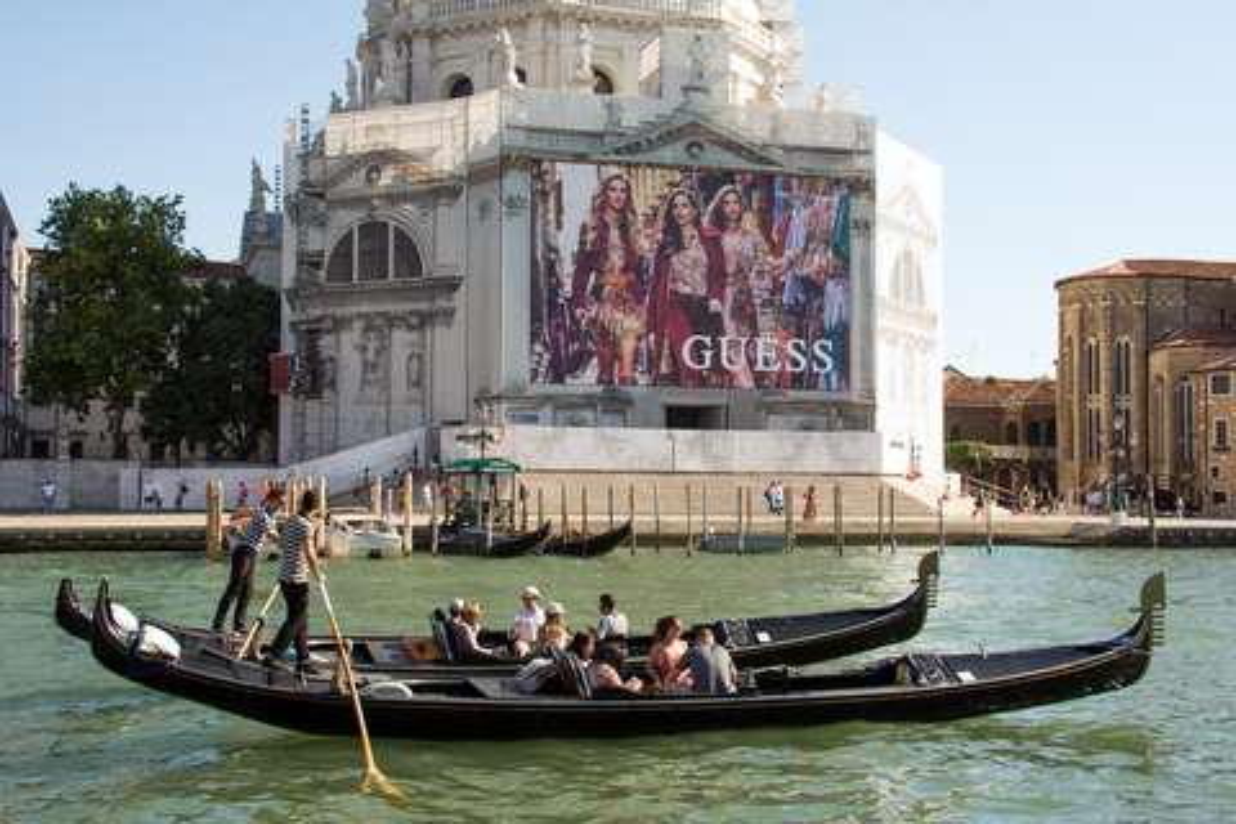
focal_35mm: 48
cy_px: 412
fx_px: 1648
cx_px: 618
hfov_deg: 41.1
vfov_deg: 28.1
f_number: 8
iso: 100
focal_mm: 32
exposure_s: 1/100
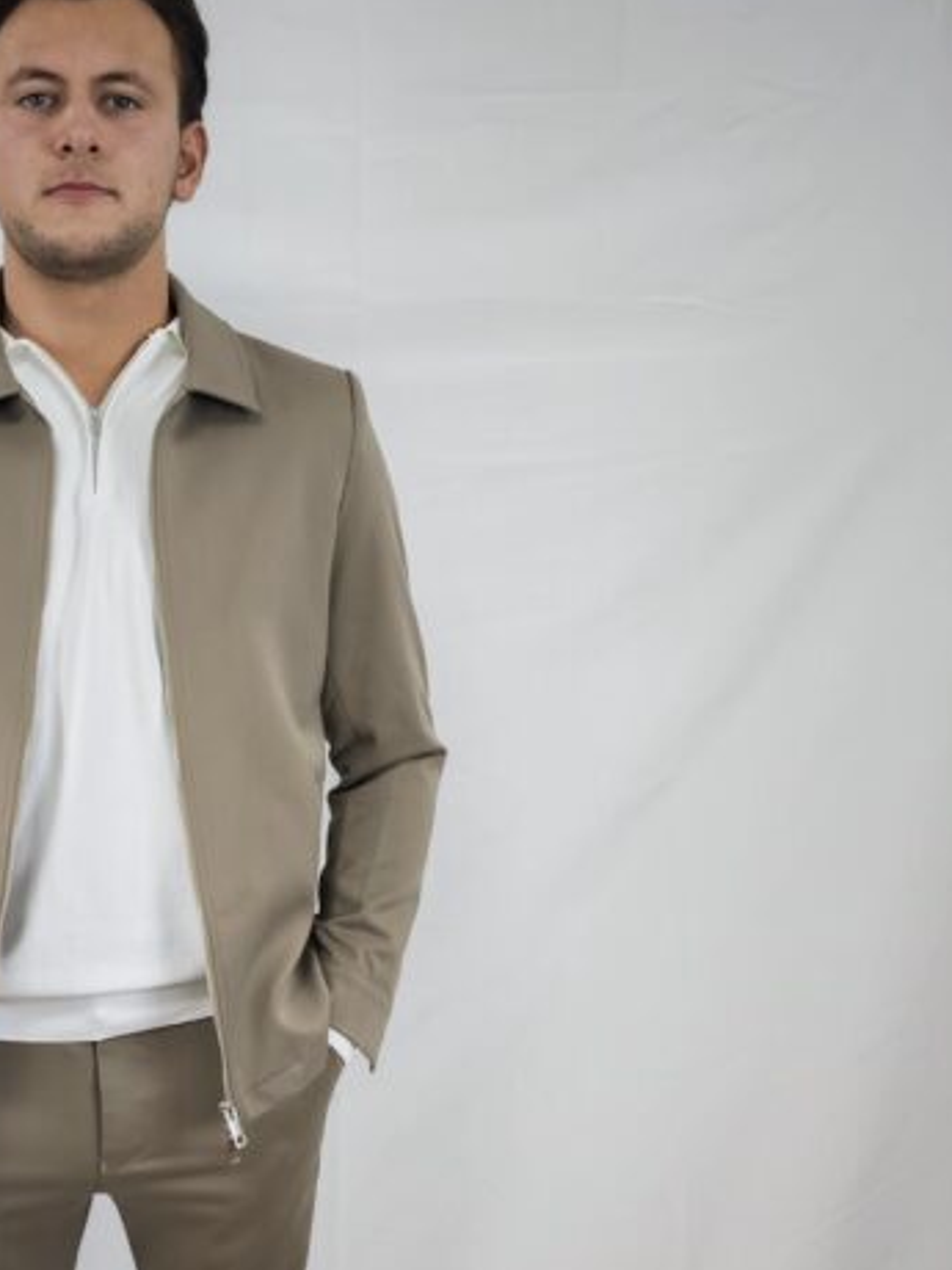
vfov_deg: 45.7
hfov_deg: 34.4
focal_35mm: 40
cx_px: 141
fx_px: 1467
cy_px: 892
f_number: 2
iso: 320
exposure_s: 1/101
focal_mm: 8.72
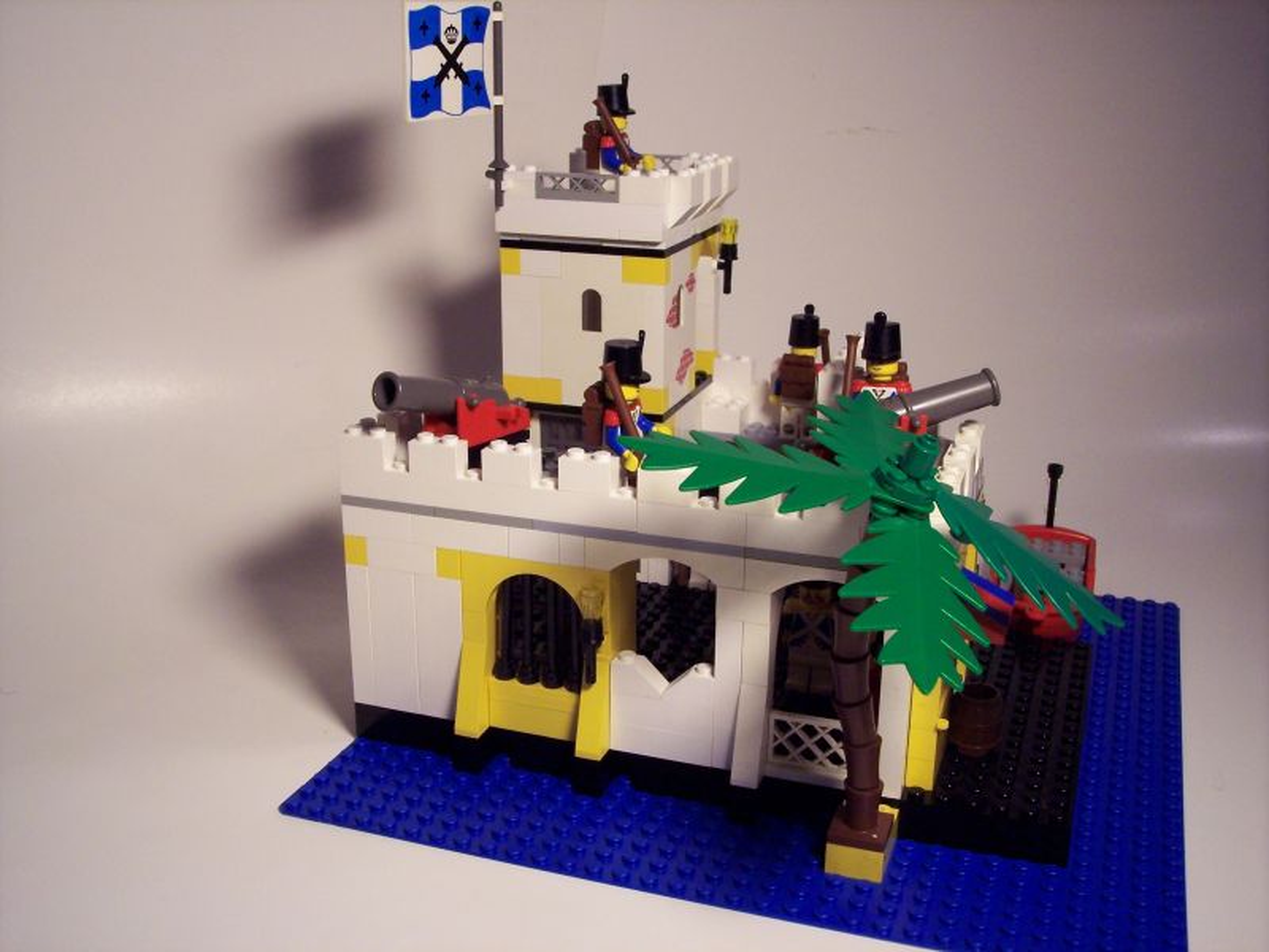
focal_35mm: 39
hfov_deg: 47.9
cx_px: 634
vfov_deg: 36.8
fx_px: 1430
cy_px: 476
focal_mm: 8
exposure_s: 1/15
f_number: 3.4
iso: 200
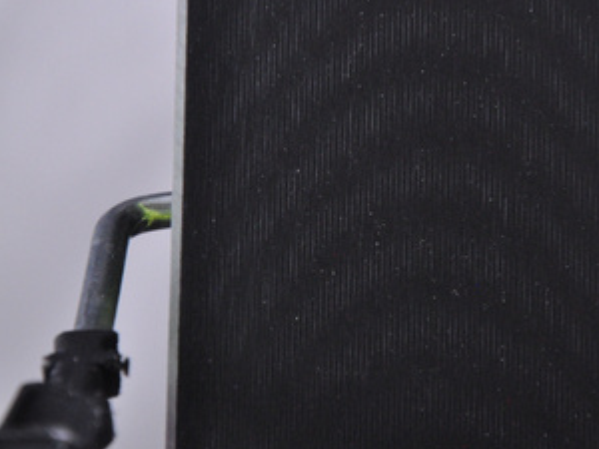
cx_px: 443
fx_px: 3923
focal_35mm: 227
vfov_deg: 6.6
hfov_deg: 8.7
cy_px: 181
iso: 3200
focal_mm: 105
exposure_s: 1/125
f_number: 9.5
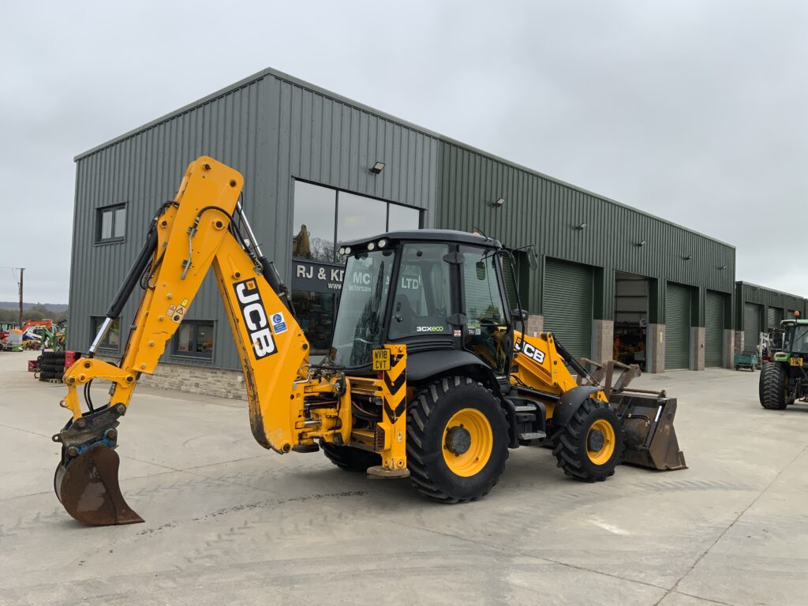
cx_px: 404
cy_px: 303
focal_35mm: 29
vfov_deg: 48.2
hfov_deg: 61.7
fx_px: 677
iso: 16
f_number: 1.8
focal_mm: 3
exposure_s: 1/346
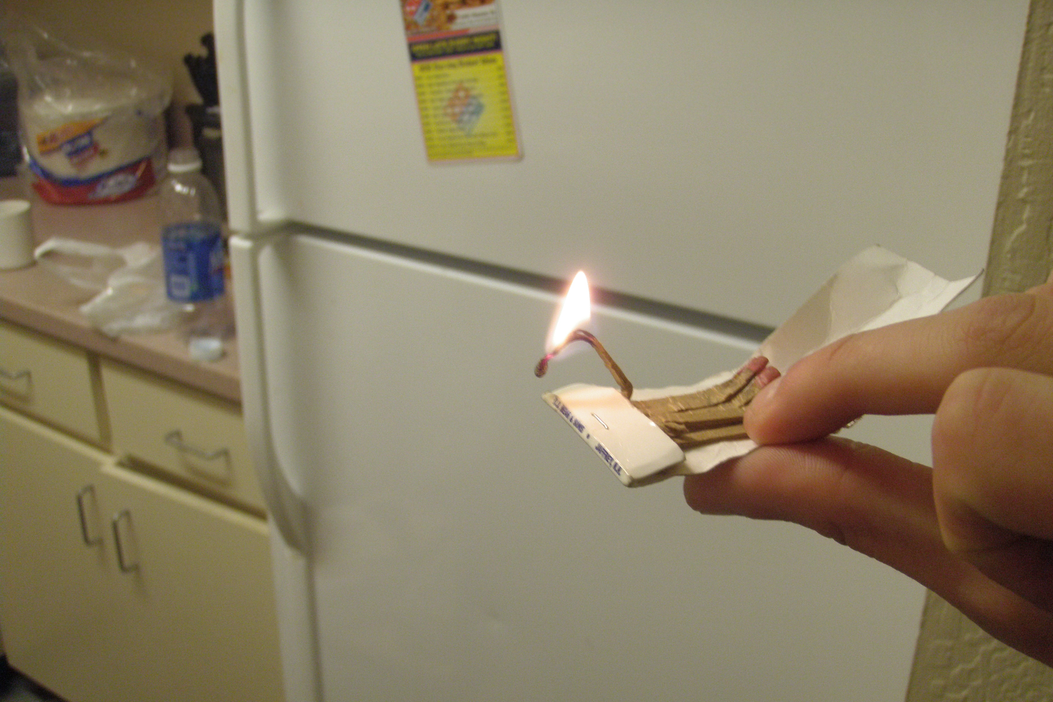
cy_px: 389
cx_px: 528
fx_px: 1170
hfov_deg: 48.5
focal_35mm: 40
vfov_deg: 33.4
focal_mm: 6.7
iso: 200
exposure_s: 1/25
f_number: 3.5
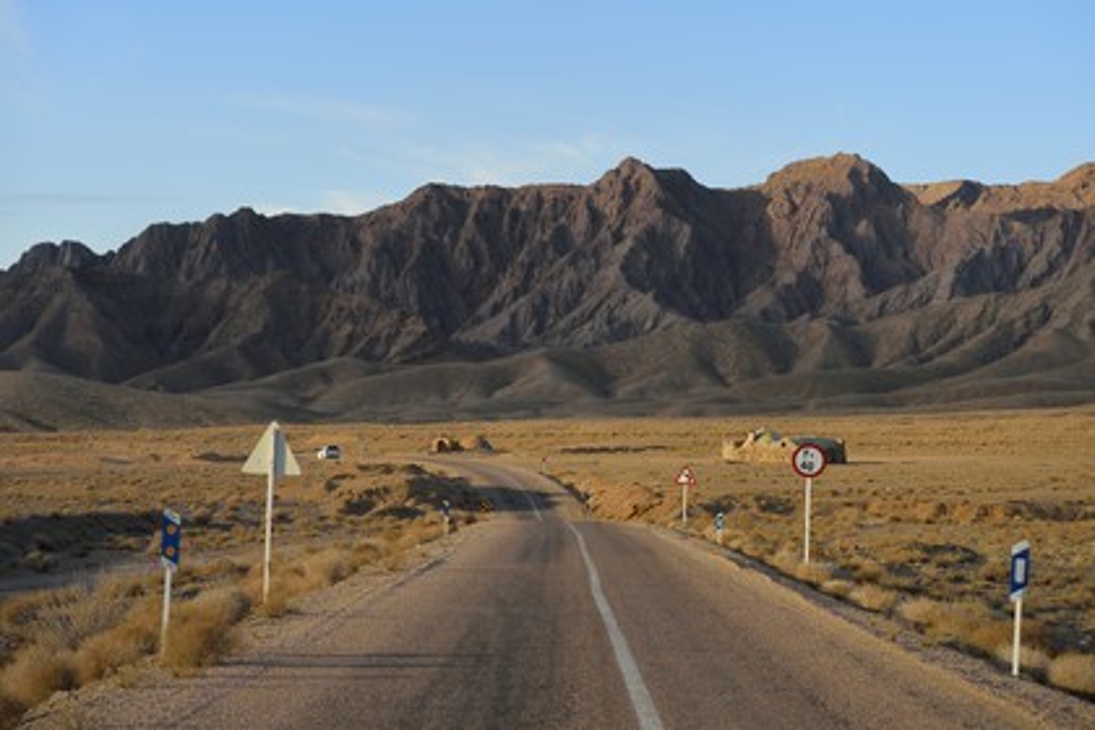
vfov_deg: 18.2
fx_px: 2281
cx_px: 548
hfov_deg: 27.0
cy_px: 365
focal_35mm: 75
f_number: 5
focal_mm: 75
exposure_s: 1/1000
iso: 200
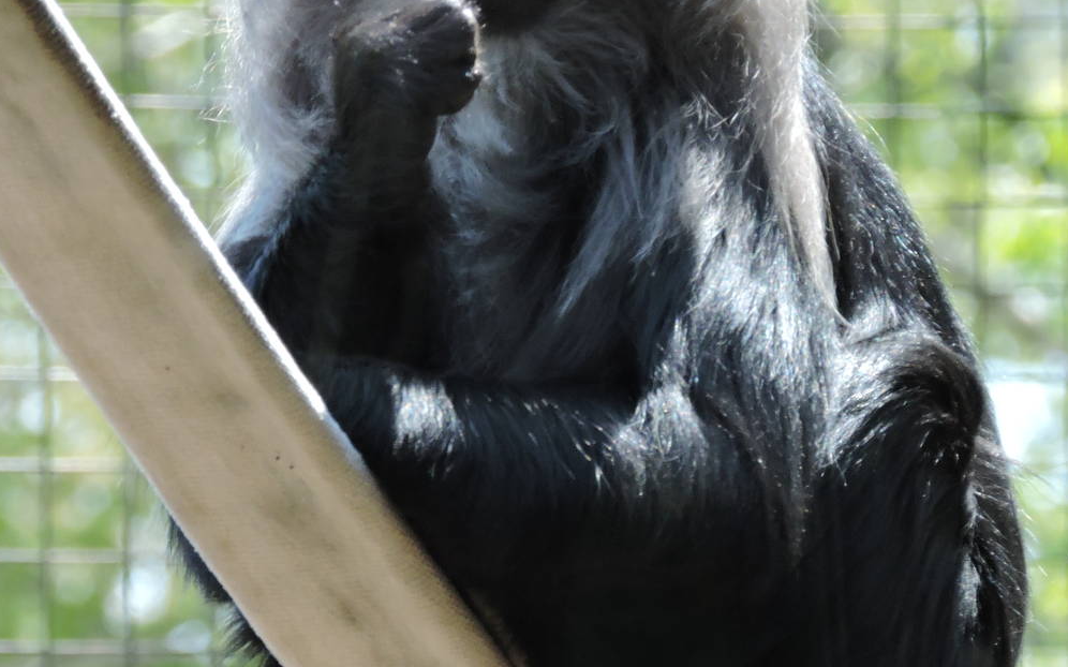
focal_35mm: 741
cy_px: 264
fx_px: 21563
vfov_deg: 1.8
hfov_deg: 2.8
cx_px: 577
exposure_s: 1/250
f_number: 4.9
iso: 400
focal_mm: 77.6
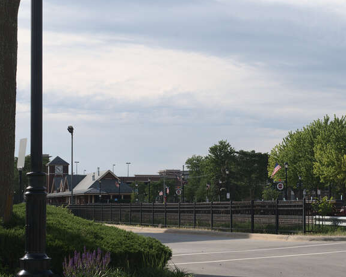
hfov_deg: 18.5
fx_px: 1061
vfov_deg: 14.9
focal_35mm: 104
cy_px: 133
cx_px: 226
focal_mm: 55
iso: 140
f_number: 10
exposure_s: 1/250
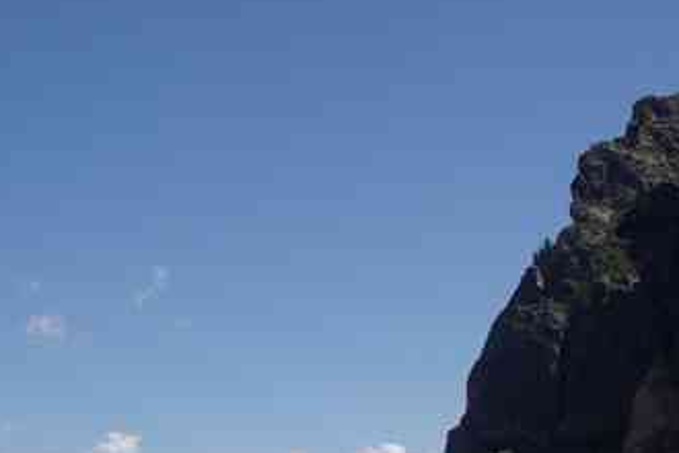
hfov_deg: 20.8
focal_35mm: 96
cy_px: 572
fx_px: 1801
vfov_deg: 13.8
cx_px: 37
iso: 100
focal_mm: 21
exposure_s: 1/350
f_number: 8
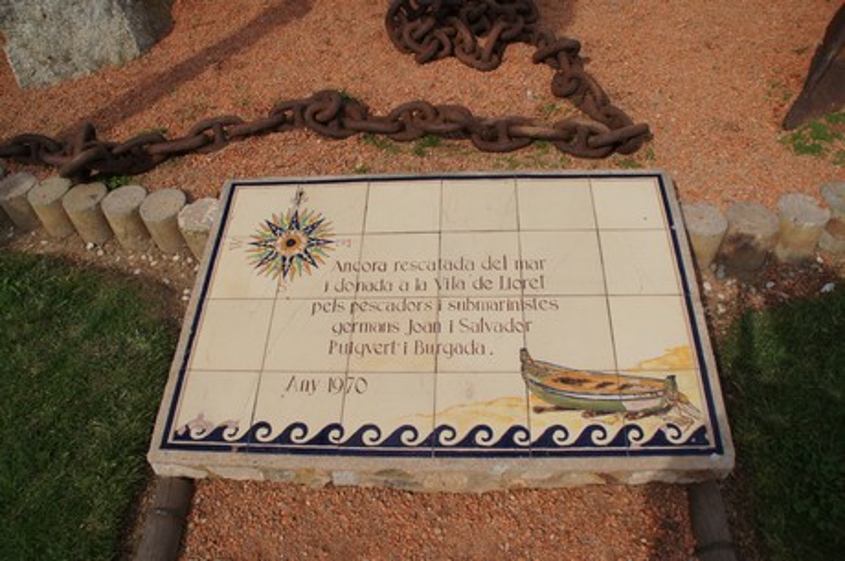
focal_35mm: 27
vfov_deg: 47.8
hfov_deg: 67.5
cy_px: 280
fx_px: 633
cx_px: 422
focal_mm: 18
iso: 100
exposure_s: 1/800
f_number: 6.3
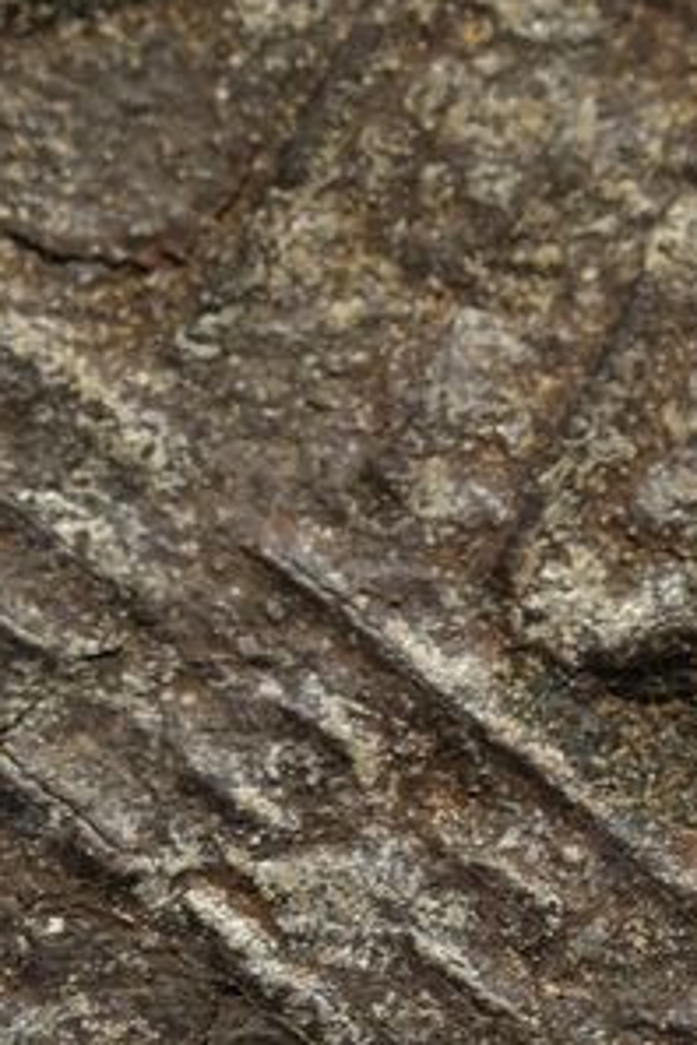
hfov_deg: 3.6
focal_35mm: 380
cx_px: 361
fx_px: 11035
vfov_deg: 5.4
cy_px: 1182
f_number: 4
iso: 800
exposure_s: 1/90
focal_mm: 60
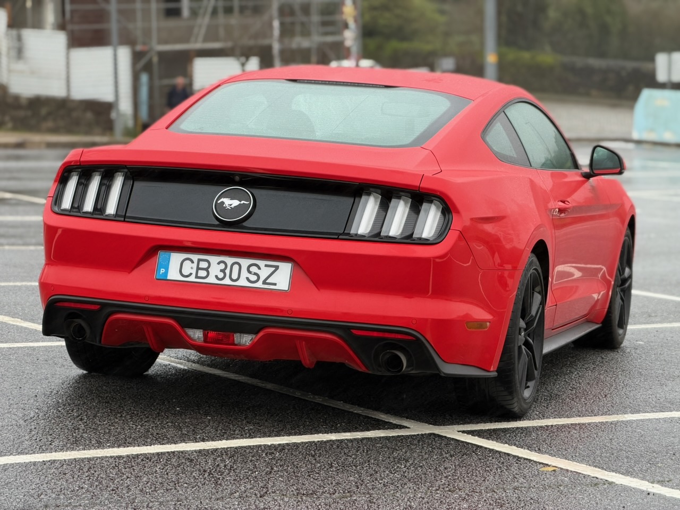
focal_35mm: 100
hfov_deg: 19.6
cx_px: 340
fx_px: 1964
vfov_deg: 14.8
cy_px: 255
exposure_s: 1/121
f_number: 2.8
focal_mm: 16.89
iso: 125
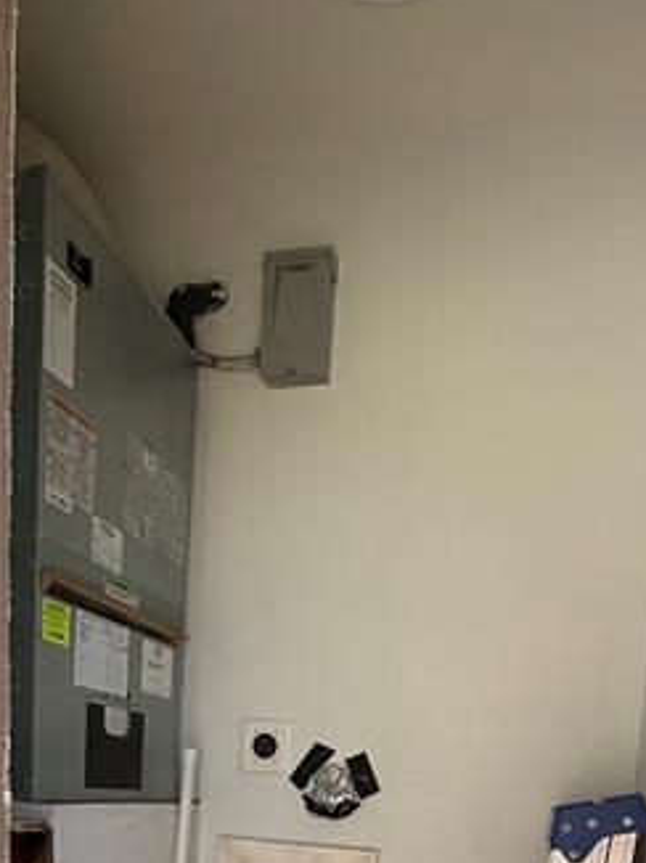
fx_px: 822
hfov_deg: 42.9
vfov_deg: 44.3
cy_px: 919
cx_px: 318
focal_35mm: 33
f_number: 2.2
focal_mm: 2.22
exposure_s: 1/185
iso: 50
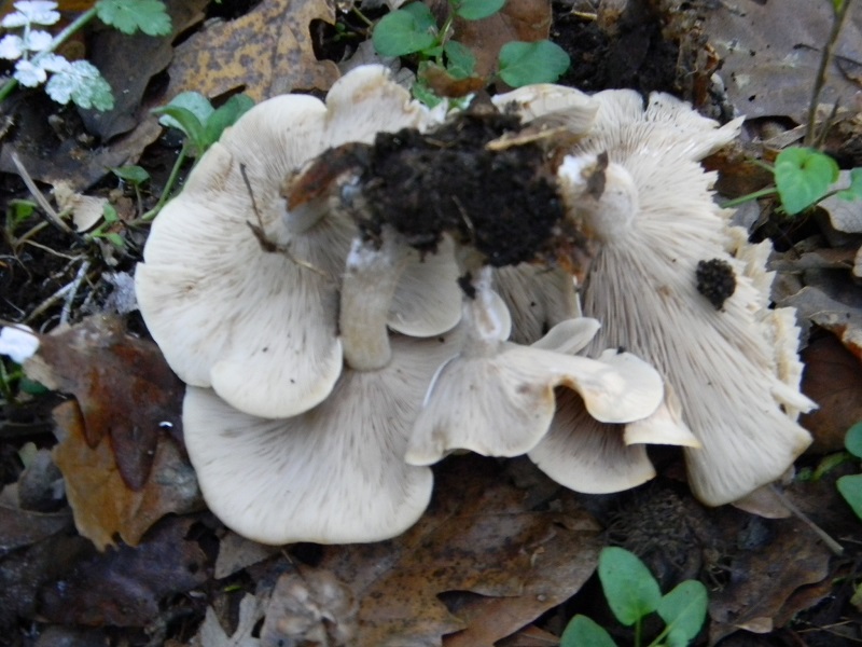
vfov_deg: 26.1
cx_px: 431
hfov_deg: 34.3
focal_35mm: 56
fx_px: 1394
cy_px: 324
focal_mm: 10.1
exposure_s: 1/16.7
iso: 400
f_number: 4.1
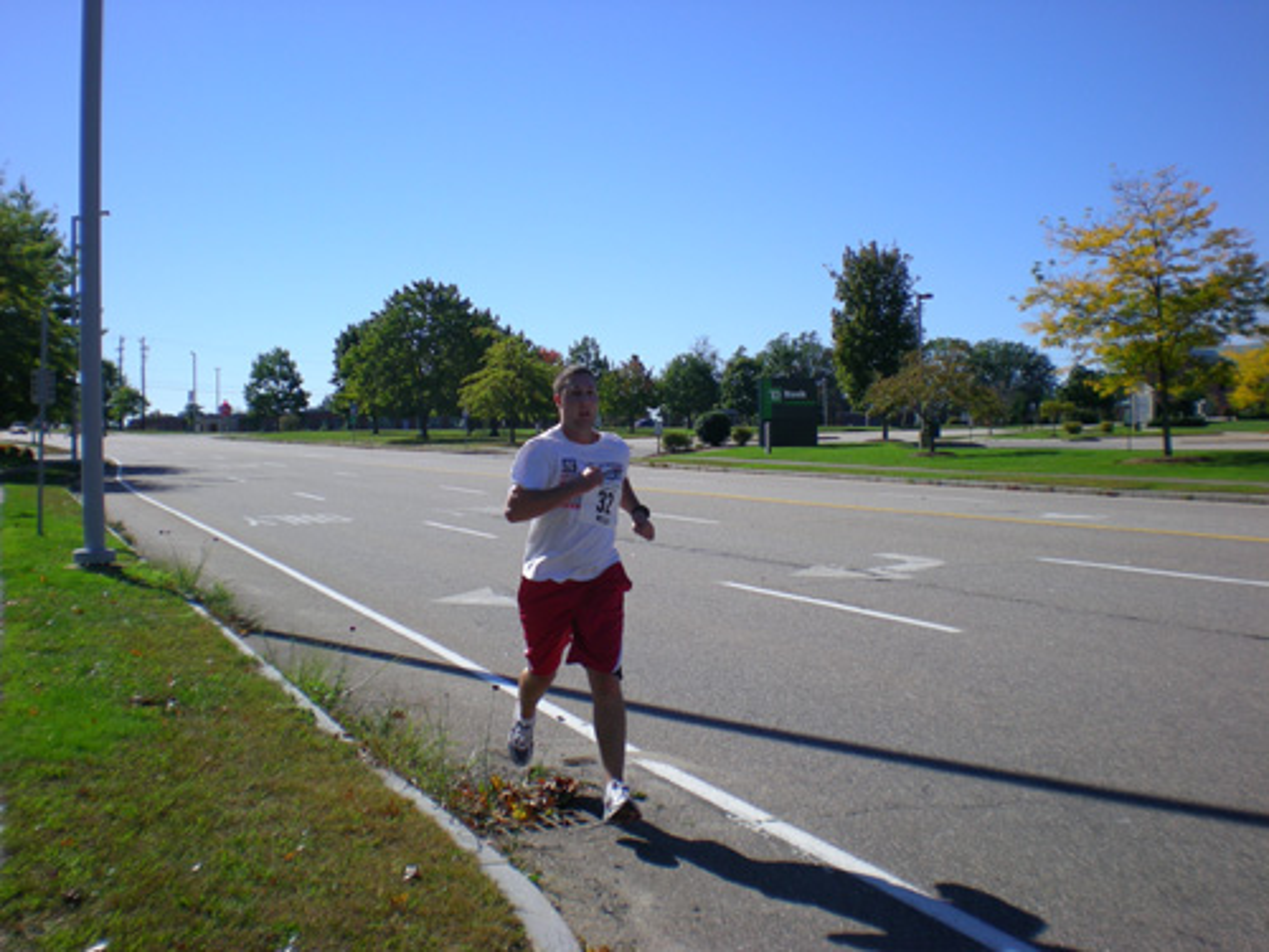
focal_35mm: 38
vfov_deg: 37.7
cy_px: 476
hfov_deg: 49.0
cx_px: 634
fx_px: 1393
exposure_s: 1/436
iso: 50
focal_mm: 6.3
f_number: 4.6
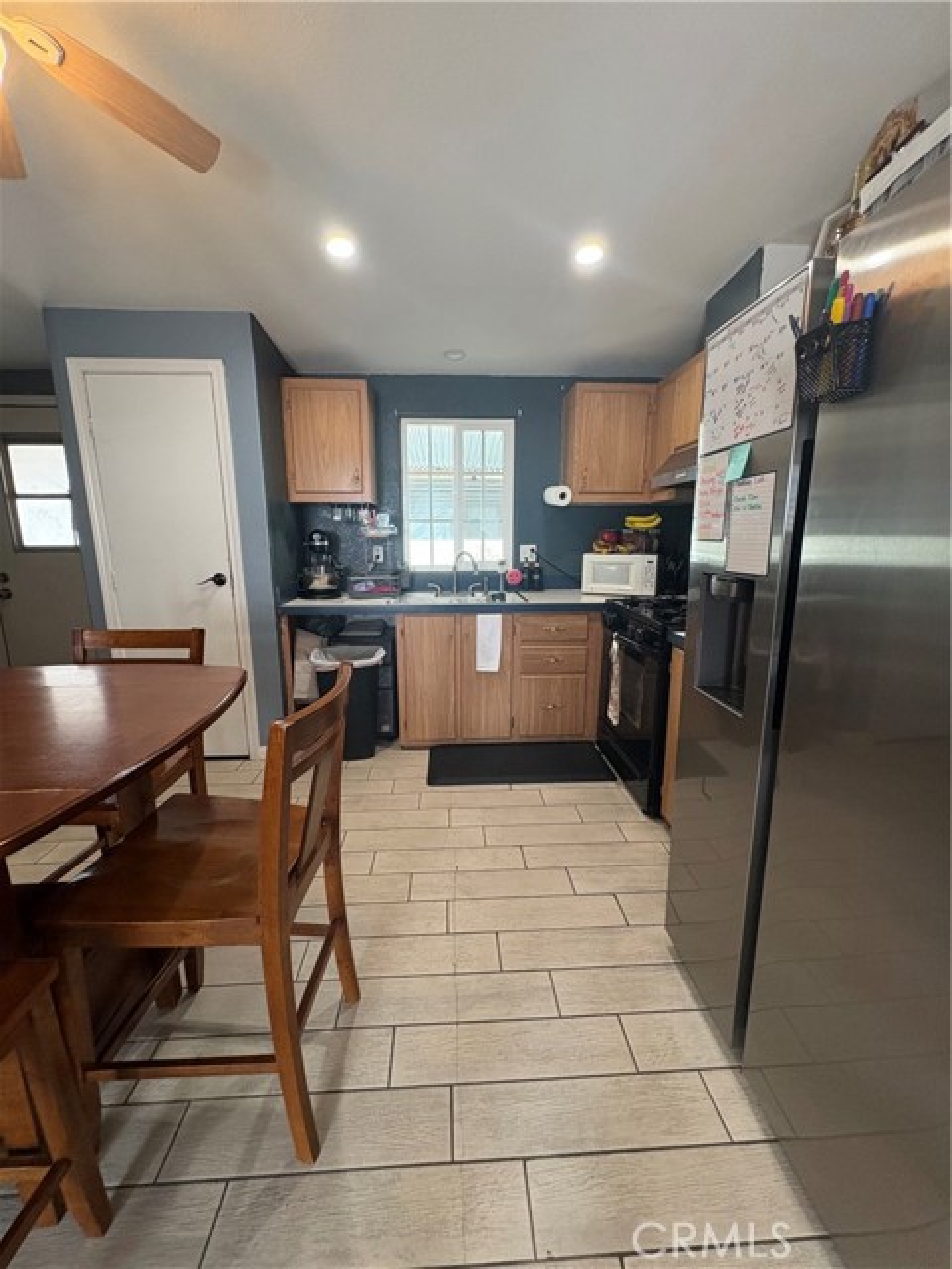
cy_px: 634
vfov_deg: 102.1
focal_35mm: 14
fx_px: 513
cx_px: 476
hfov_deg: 85.7
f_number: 2.2
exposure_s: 1/120
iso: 400
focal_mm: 2.22
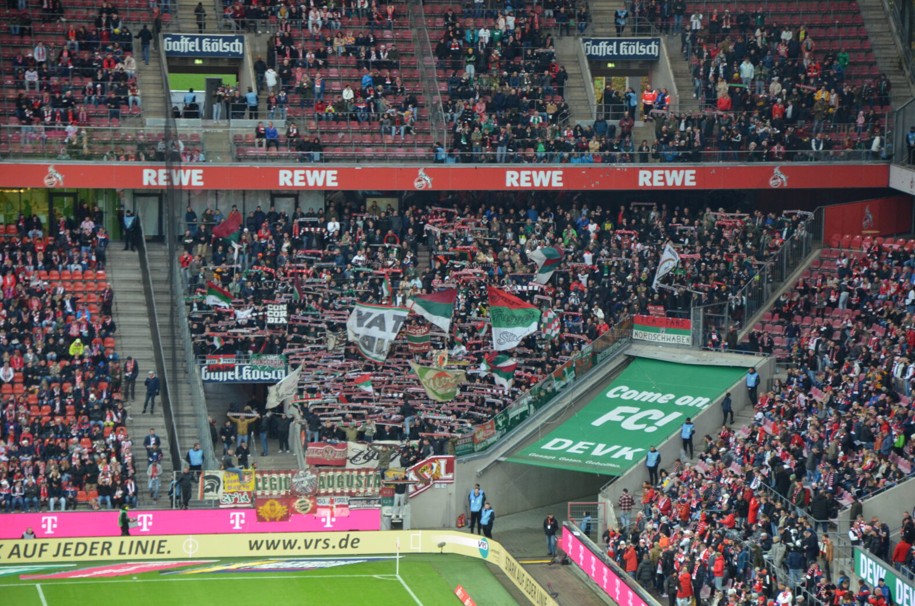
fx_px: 4071
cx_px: 465
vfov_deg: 8.5
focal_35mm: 161
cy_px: 308
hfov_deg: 12.8
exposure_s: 1/125
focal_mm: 105
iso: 1000
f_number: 5.6
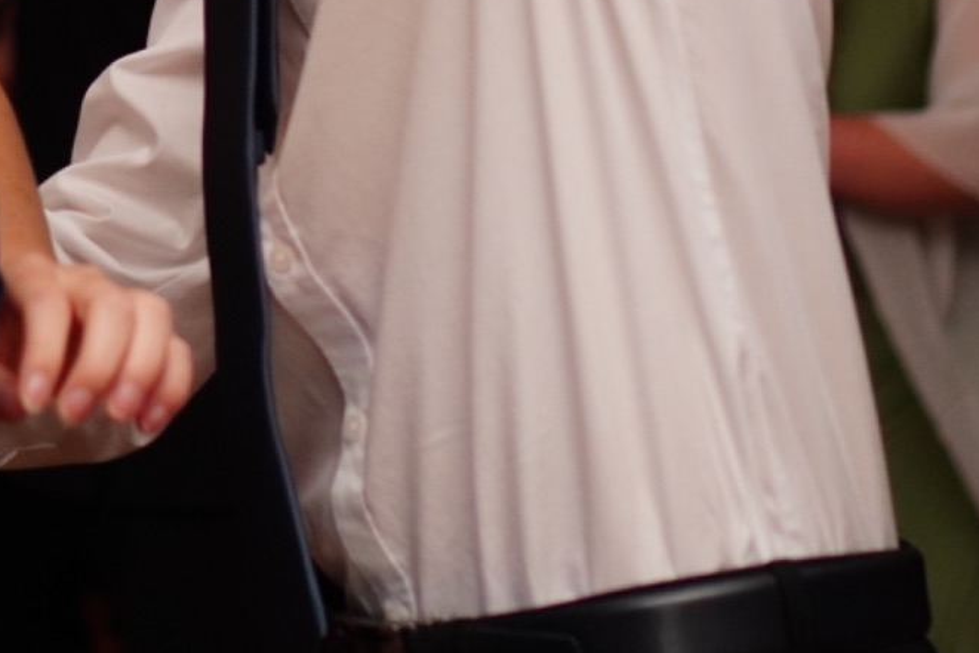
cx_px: 181
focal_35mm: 163
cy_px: -195
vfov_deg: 8.3
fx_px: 4421
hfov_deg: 12.6
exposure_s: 1/160
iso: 640
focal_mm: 35
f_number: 1.8
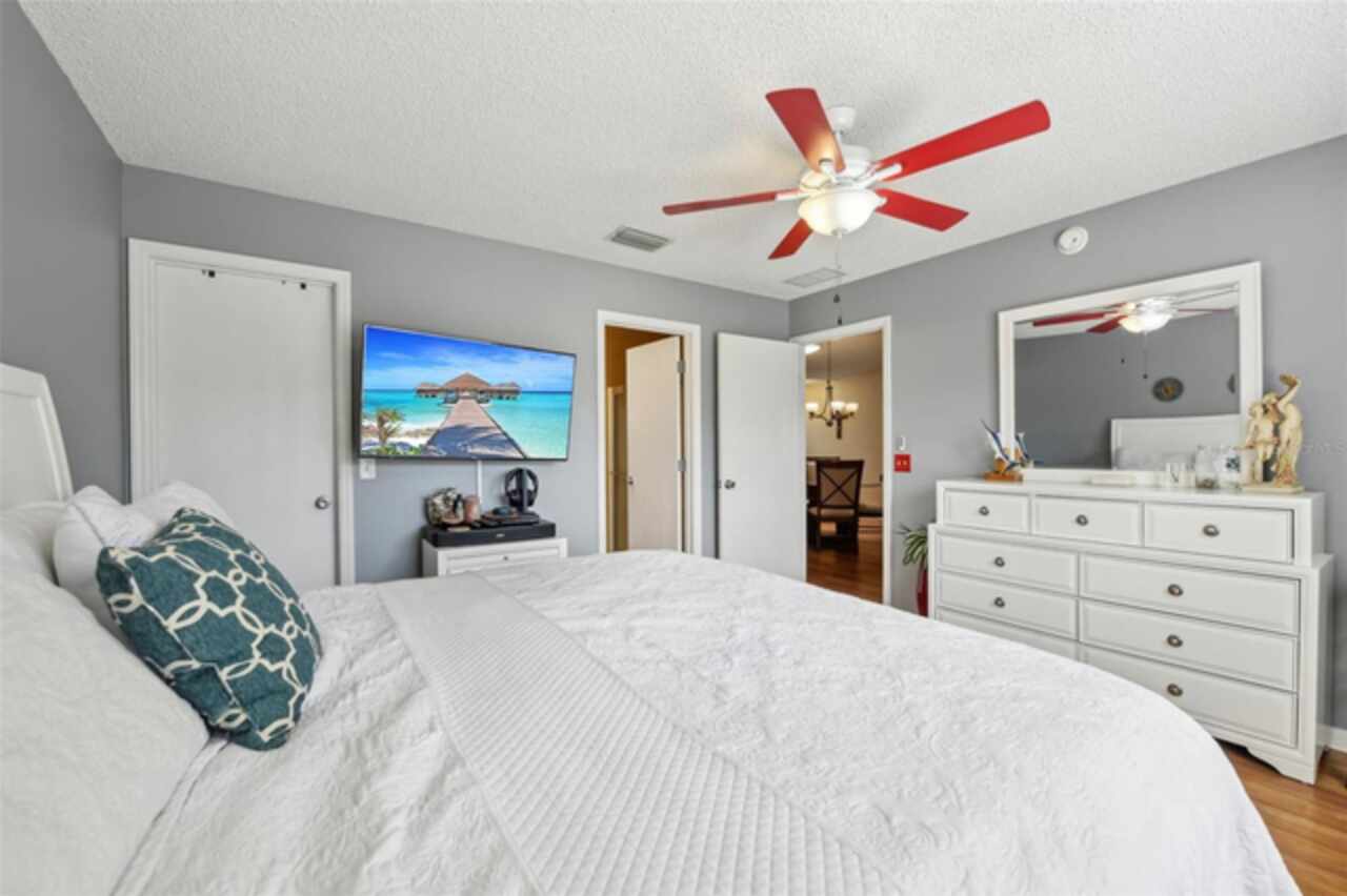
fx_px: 524
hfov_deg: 104.3
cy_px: 448
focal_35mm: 14
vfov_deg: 81.1
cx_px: 674
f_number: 8
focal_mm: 14
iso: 400
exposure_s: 1/50
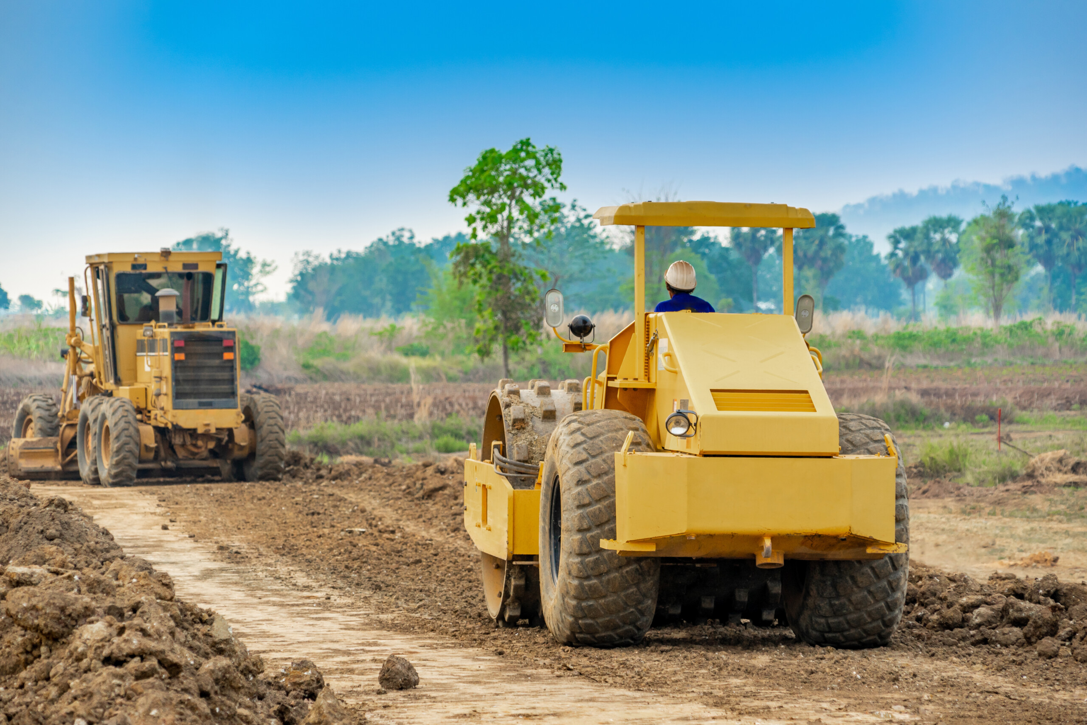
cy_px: 362
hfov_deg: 10.8
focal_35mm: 191
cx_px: 544
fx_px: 5767
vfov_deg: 7.2
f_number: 8
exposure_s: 1/320
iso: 200
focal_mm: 191
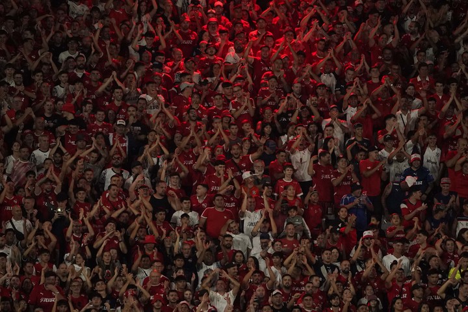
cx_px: 234
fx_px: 7799
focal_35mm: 600
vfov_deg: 2.3
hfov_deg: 3.4
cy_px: 156
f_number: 5.6
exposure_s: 1/640
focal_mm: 400
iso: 6400
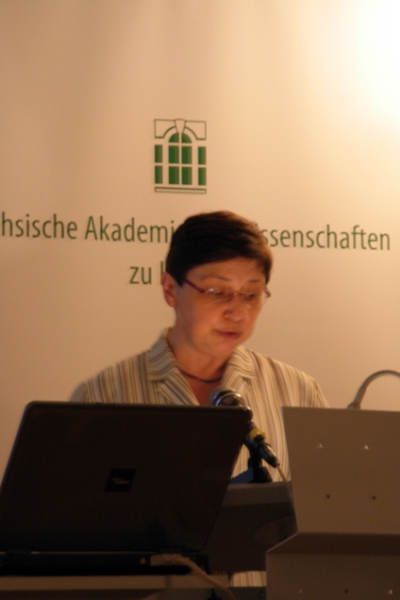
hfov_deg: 6.9
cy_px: 301
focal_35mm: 199
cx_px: 182
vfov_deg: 10.3
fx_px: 3316
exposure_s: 1/4.4
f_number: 5
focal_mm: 31.4
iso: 200
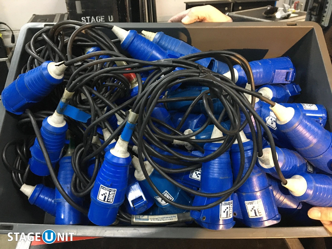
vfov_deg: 48.2
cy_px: 124
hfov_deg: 61.7
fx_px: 278
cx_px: 166
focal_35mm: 29
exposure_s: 1/17
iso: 200
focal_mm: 4.15
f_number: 2.2
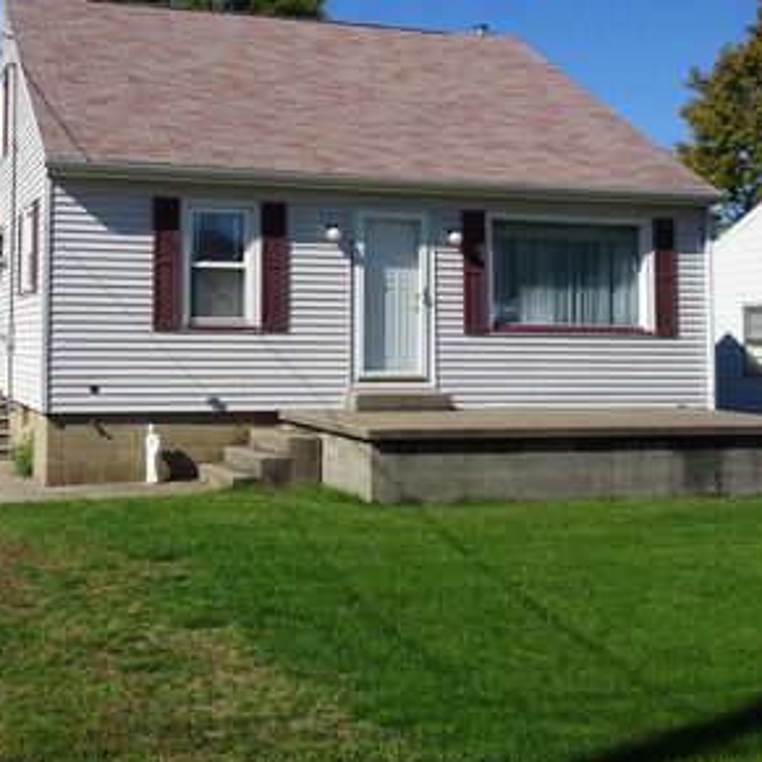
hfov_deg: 37.5
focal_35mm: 44
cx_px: 196
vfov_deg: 38.1
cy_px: 281
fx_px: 1096
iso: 80
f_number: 3.5
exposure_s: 1/1000
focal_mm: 4.92
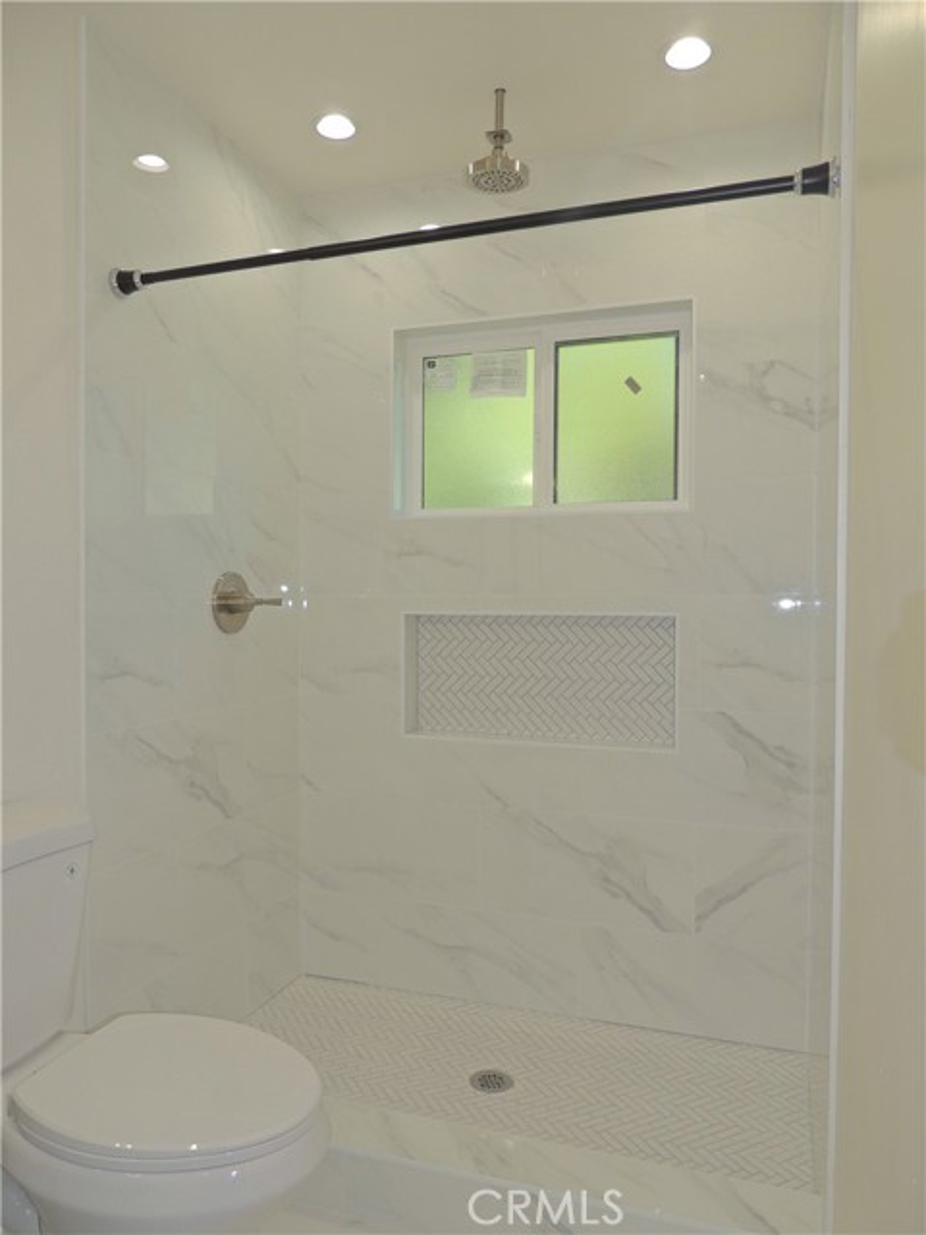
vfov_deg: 71.6
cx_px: 463
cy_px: 618
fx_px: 856
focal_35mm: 24
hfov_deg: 56.8
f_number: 3
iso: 100
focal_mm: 4.3
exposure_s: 1/80
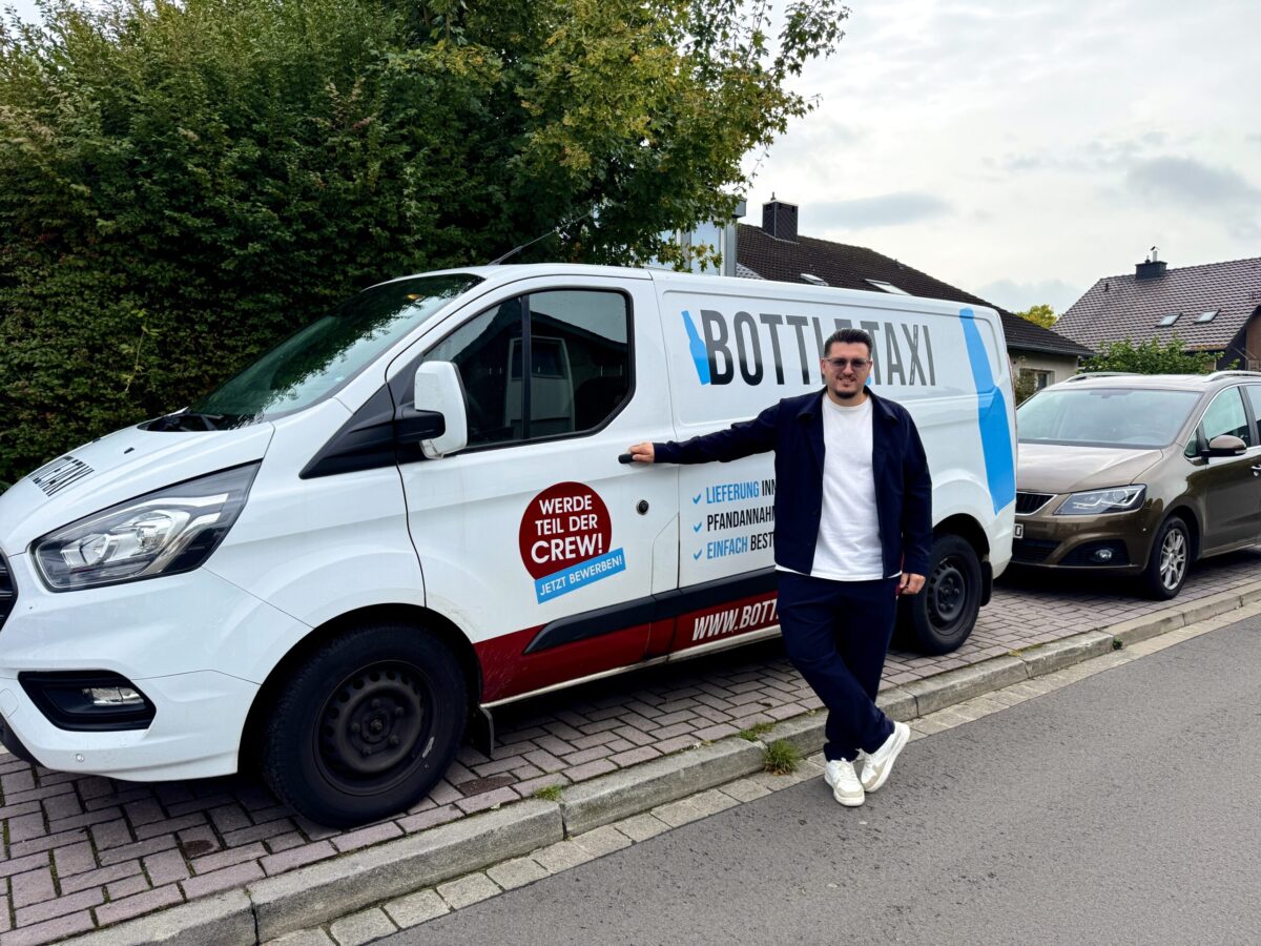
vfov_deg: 56.8
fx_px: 874
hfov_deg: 71.6
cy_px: 473
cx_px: 630
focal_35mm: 24
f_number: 1.78
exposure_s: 1/1980
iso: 80
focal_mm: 6.76
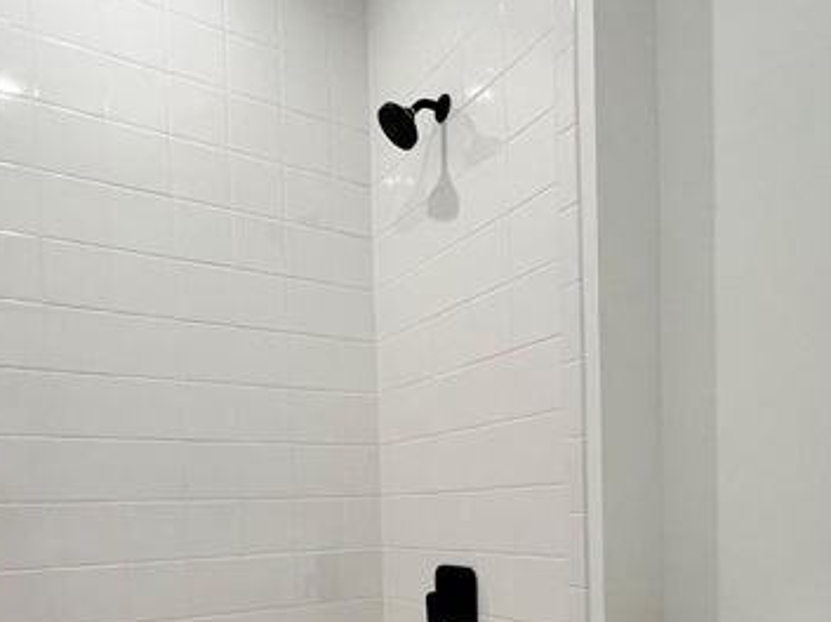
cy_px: 540
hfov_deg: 67.3
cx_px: 383
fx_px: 624
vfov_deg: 48.4
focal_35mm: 26
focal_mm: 1.57
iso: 64
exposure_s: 1/120
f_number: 1.8
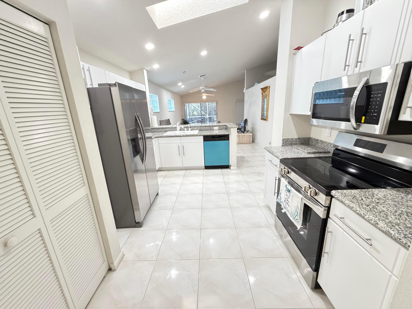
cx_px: 206
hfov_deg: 102.1
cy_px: 154
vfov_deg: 85.7
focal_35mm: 14
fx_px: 167
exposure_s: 1/60
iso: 1000
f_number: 2.2
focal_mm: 2.22
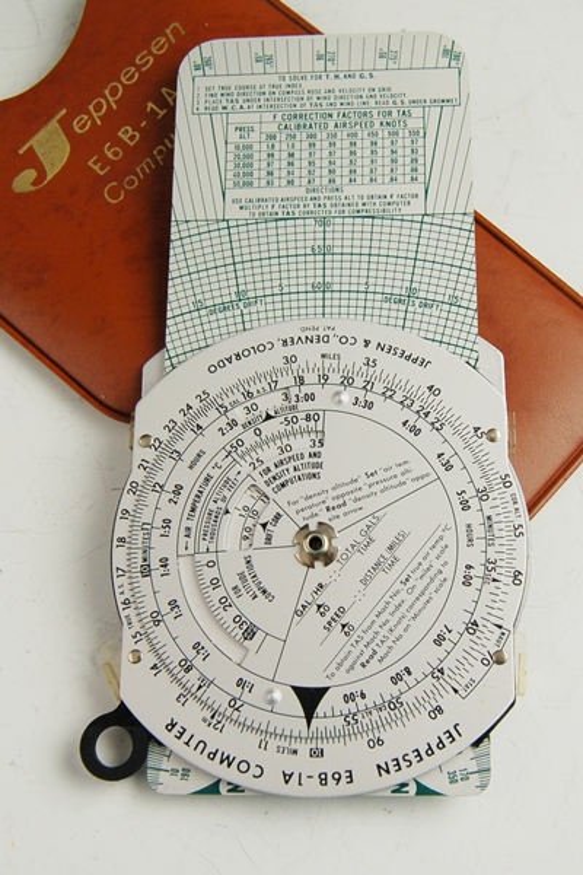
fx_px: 729
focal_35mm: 30
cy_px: 438
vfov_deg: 61.9
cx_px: 292
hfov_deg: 43.6
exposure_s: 1/125
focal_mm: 20
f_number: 5.6
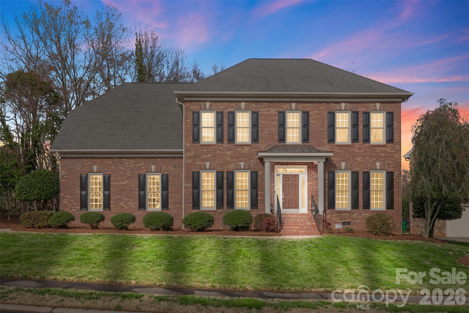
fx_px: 404
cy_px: 156
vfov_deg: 42.3
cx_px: 234
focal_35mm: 31
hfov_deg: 60.3
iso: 100
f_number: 16
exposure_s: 1/50
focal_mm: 31
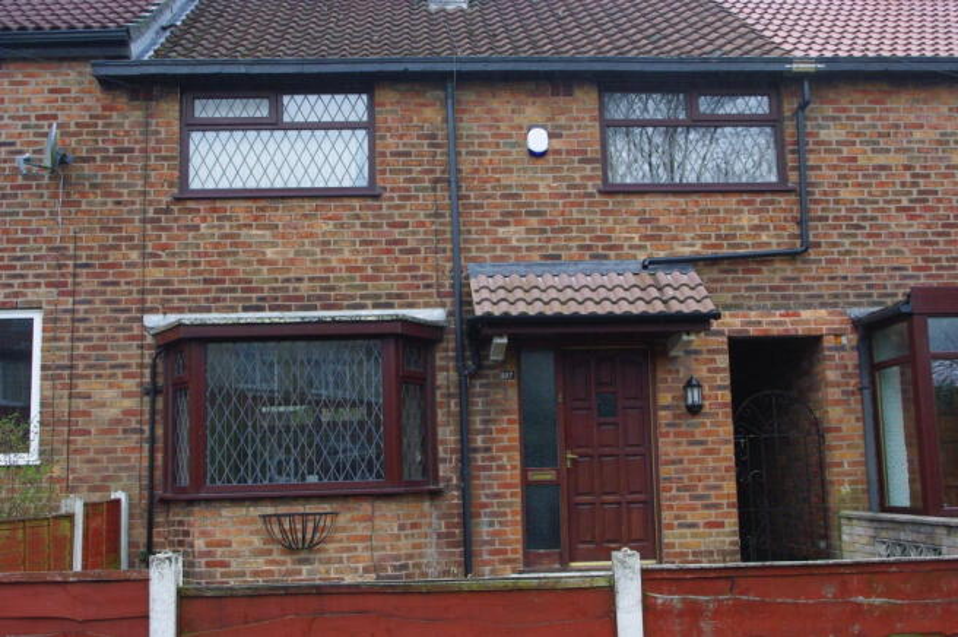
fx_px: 1037
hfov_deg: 49.6
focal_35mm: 39
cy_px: 318
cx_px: 479
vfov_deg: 34.1
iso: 800
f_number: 6.7
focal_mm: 26.25
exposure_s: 1/180
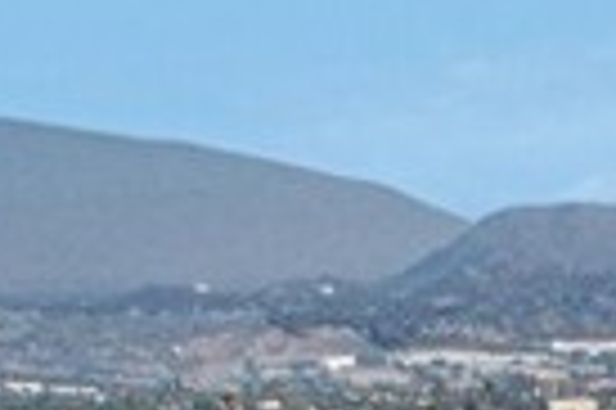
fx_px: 2820
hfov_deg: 10.6
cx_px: 1520
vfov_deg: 7.2
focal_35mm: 165
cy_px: 1338
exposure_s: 1/1250
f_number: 2.8
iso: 100
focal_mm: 8.4
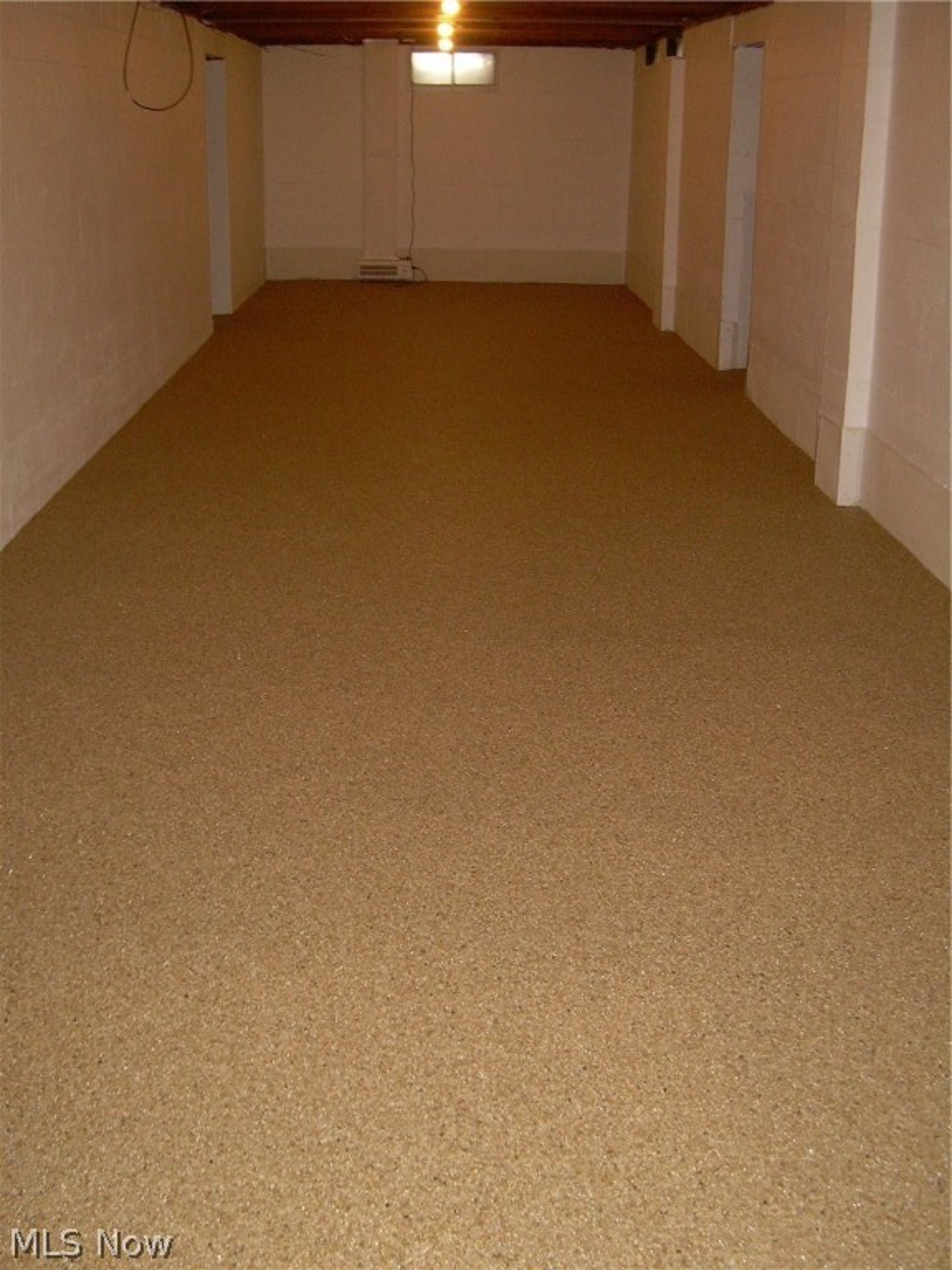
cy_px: 635
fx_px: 1393
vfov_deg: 49.0
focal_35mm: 38
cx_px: 476
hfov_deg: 37.7
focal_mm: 6.3
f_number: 2.8
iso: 200
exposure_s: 1/60
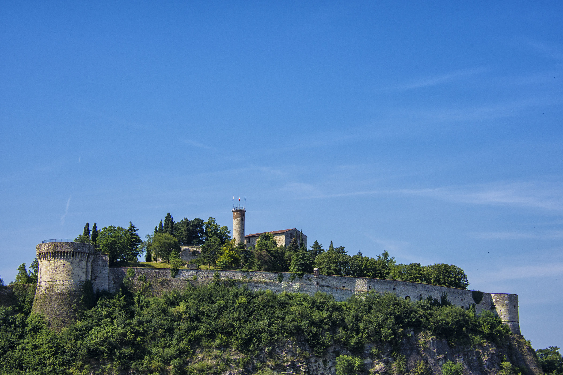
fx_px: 1220
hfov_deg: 26.0
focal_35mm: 78
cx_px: 282
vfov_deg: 17.5
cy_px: 188
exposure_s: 1/100
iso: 100
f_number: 18
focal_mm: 52
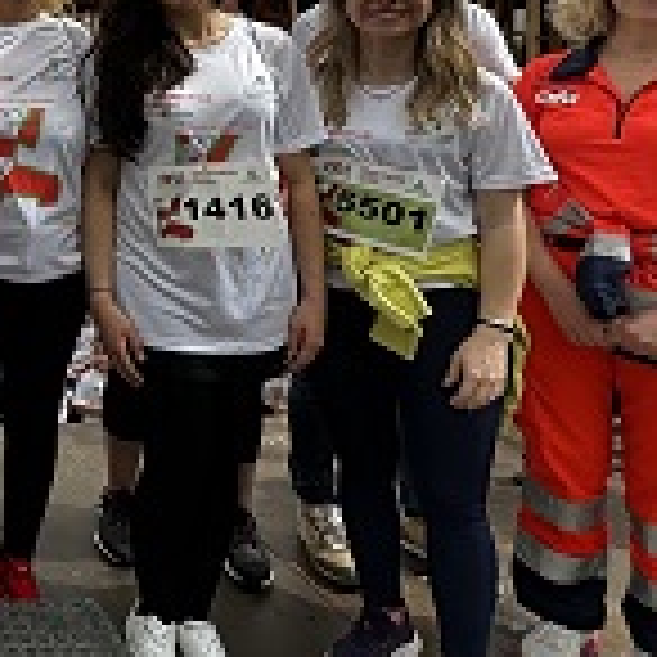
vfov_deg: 38.4
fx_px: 880
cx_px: -261
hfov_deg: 29.7
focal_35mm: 41
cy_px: 76
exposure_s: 1/2674
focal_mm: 2.22
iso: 50
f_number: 2.2
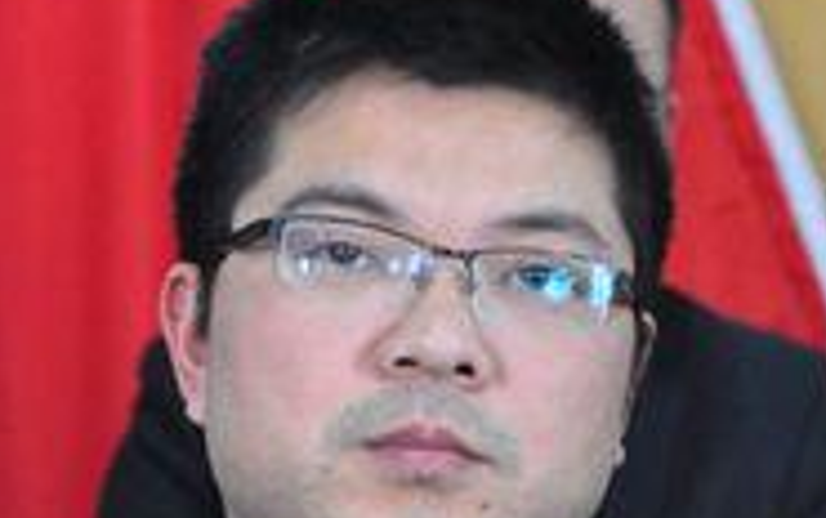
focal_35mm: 477
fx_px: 10737
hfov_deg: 4.4
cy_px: 605
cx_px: 424
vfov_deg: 2.8
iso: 3200
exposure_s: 1/20
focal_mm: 105
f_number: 5.6
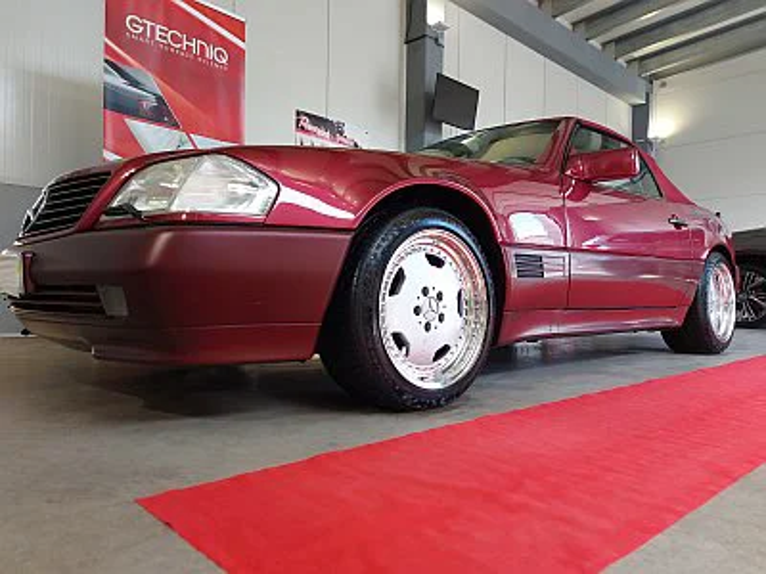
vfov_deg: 56.8
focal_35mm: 24
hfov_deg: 71.6
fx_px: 531
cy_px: 287
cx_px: 383
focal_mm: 5.23
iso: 40
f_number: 1.8
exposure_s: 1/50
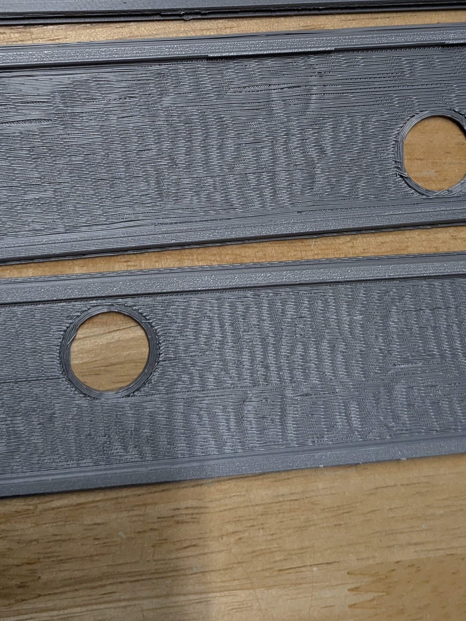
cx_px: 228
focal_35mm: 53
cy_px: 94
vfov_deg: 34.6
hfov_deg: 27.5
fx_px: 951
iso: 362
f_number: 1.73
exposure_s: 1/99.9
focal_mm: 4.38
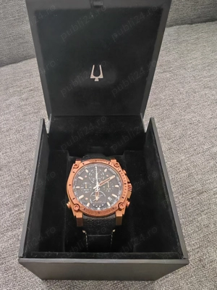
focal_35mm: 27
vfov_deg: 65.3
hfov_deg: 51.4
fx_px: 226
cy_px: 145
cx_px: 108
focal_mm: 1.96
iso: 3200
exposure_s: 1/17
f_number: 2.2
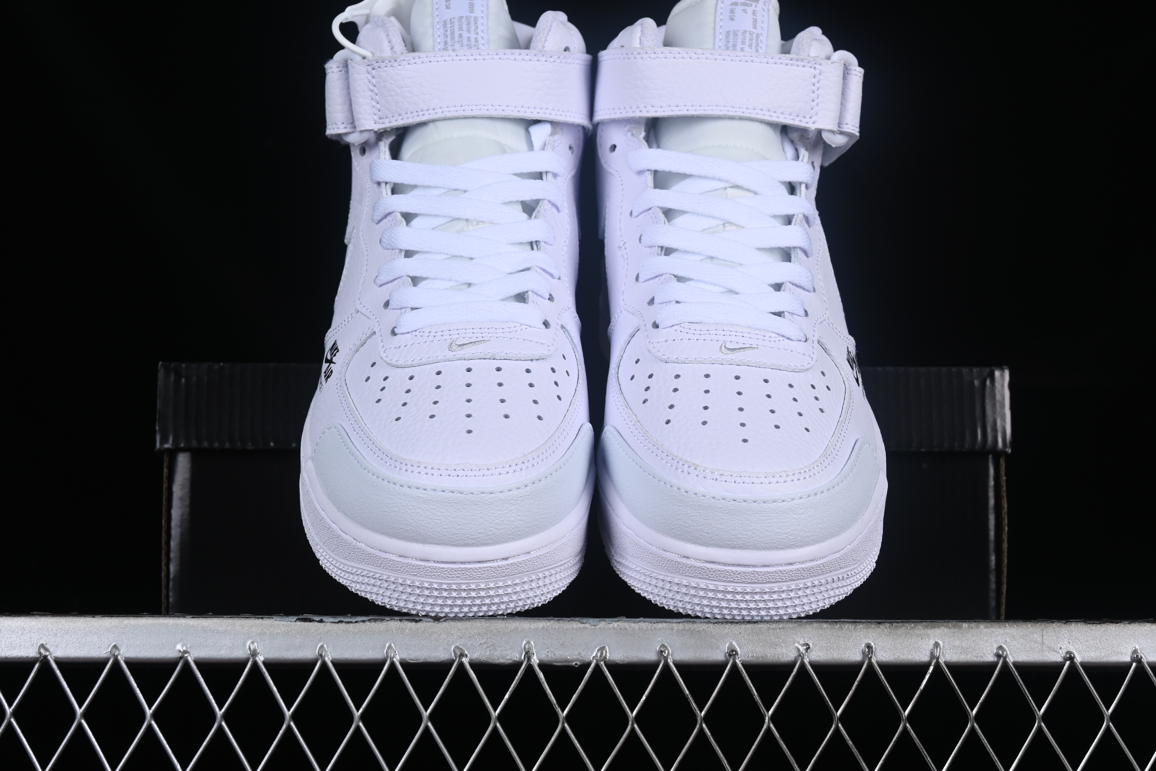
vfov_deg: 18.2
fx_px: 2408
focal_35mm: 75
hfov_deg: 27.0
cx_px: 578
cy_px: 386
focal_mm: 50
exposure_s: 1/100
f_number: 9
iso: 160
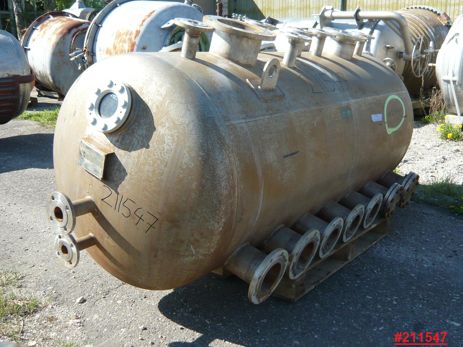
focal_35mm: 37
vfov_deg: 38.7
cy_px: 174
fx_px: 495
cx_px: 232
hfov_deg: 50.1
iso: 100
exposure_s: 1/500
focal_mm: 4.6
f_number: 2.8
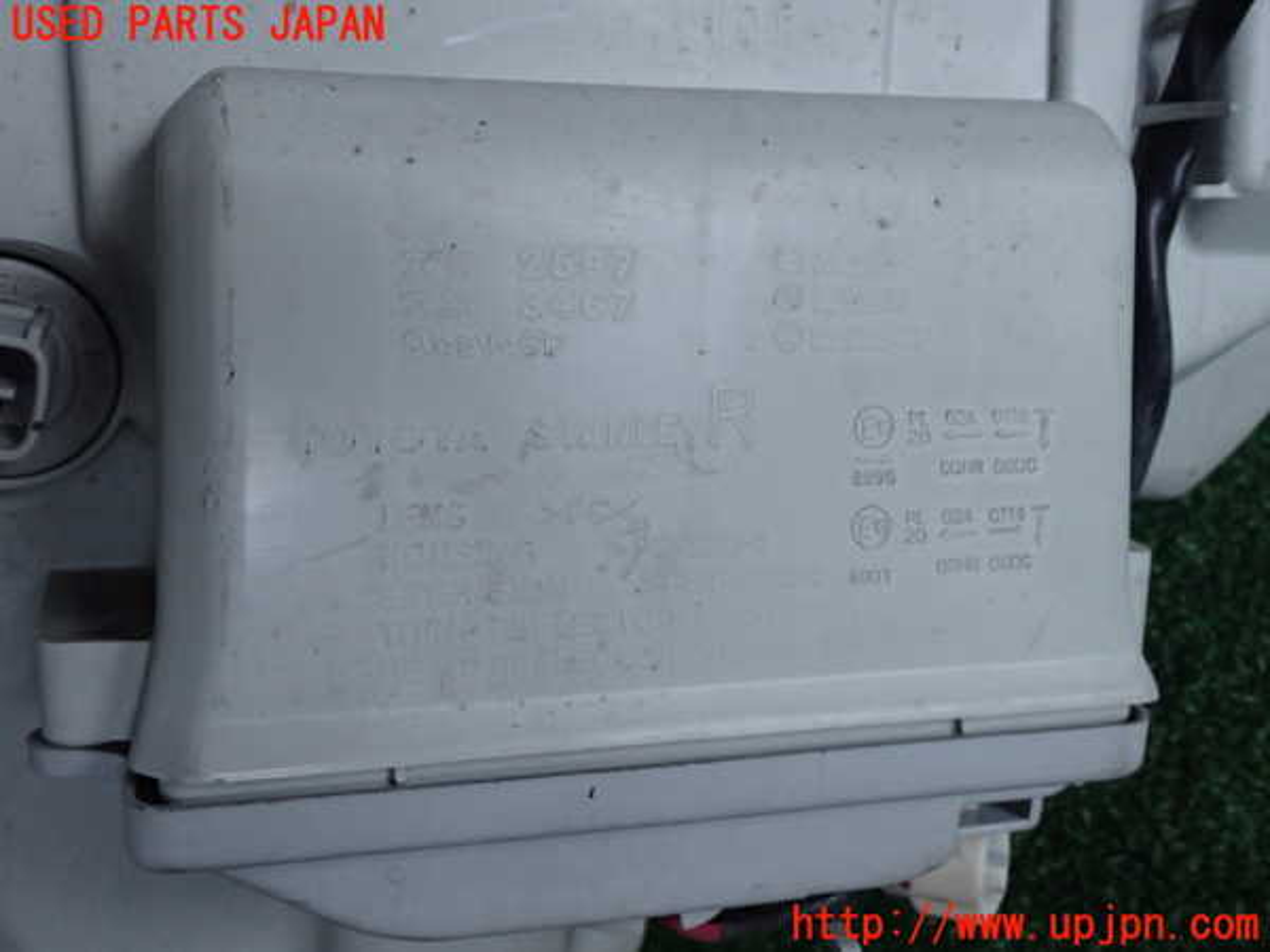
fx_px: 1394
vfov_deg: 37.7
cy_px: 476
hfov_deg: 49.0
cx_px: 635
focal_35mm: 38
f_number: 10
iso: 400
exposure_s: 1/40
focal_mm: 6.83
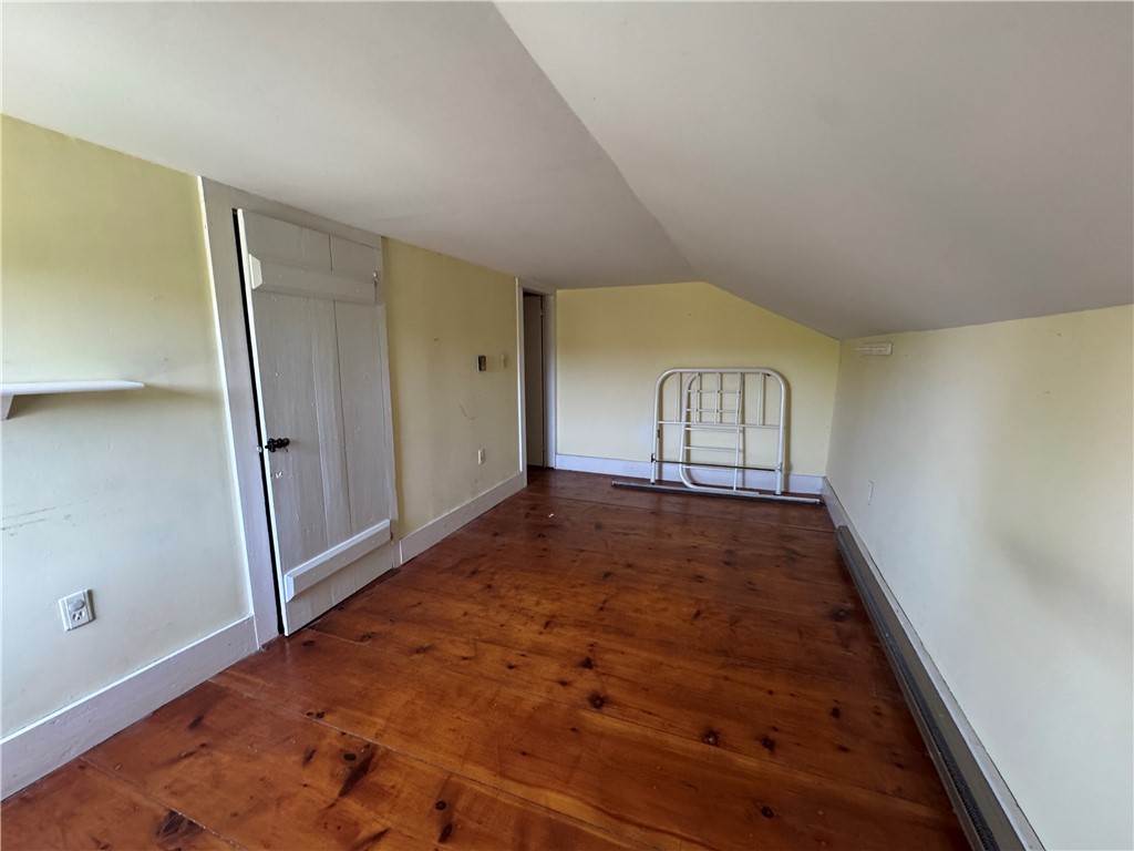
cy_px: 426
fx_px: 459
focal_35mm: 14
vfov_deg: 85.7
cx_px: 567
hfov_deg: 102.1
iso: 320
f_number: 2.2
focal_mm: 2.22
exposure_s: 1/68
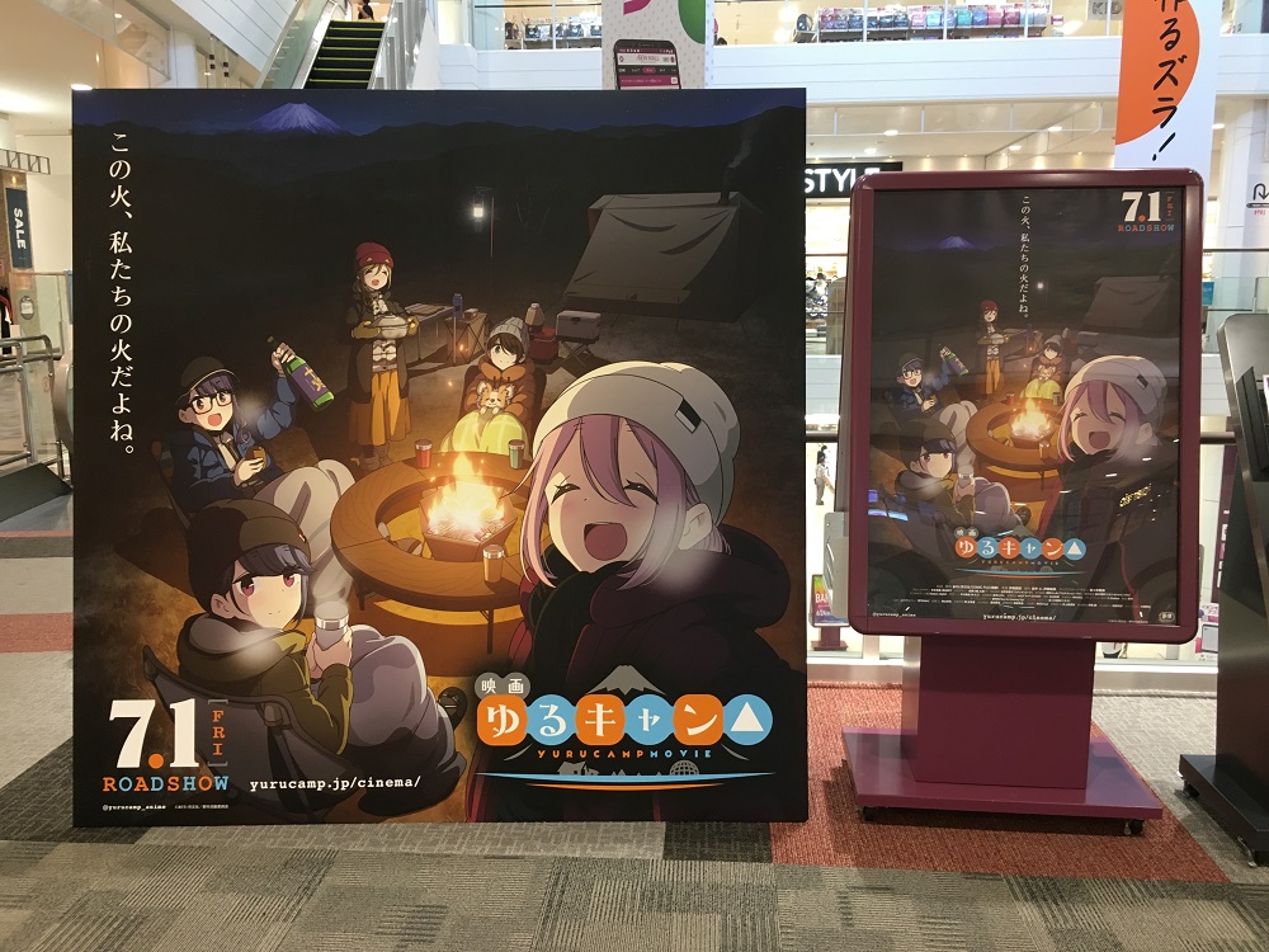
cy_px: 476
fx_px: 1063
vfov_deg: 48.2
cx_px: 634
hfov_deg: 61.7
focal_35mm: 29
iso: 80
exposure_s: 1/30
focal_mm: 4.15
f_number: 2.2
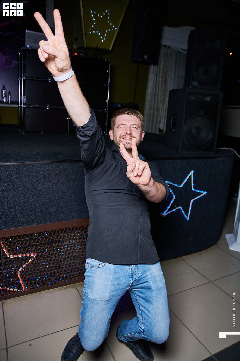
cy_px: 180
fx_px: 255
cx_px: 120
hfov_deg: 50.3
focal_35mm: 26
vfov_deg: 70.5
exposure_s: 1/200
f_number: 2.8
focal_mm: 17
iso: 100
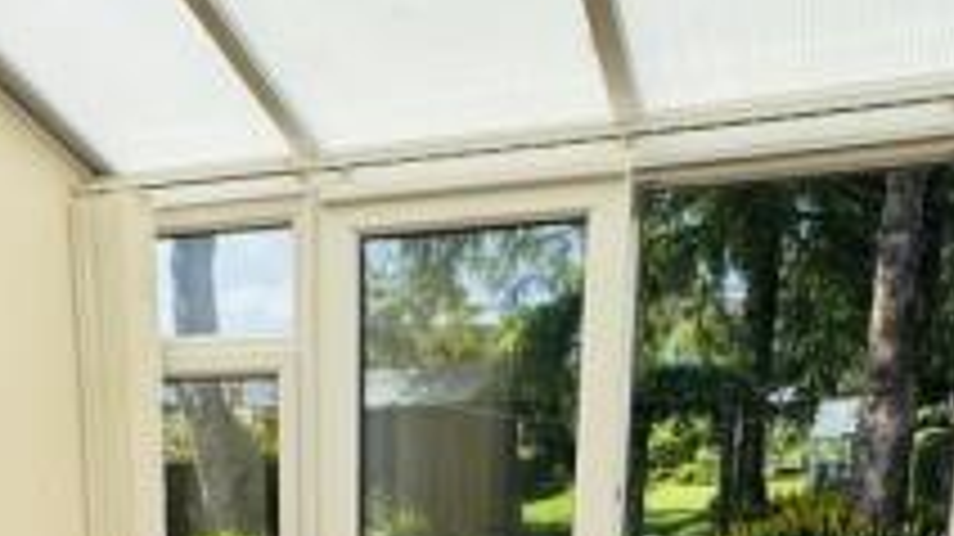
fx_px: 1062
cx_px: 407
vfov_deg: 24.2
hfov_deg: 48.2
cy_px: 723
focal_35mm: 42
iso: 40
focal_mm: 2.22
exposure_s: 1/707
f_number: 2.2
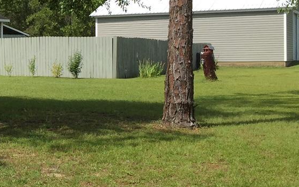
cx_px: -74
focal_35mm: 90
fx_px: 733
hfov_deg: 21.2
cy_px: 79
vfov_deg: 14.5
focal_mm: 4.15
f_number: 2.2
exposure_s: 1/1721
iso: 32
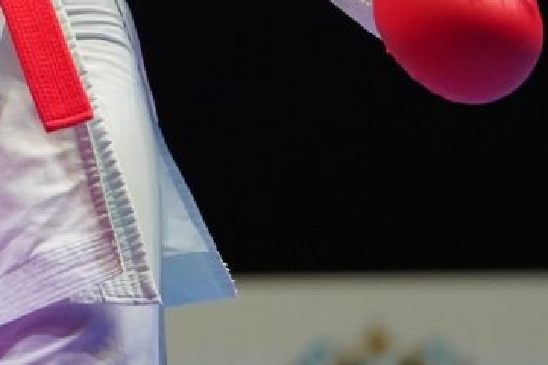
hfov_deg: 2.1
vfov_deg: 1.4
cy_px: -359
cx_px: -244
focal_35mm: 998
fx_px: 15178
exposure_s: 1/1000
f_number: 2.8
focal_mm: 200
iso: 2000
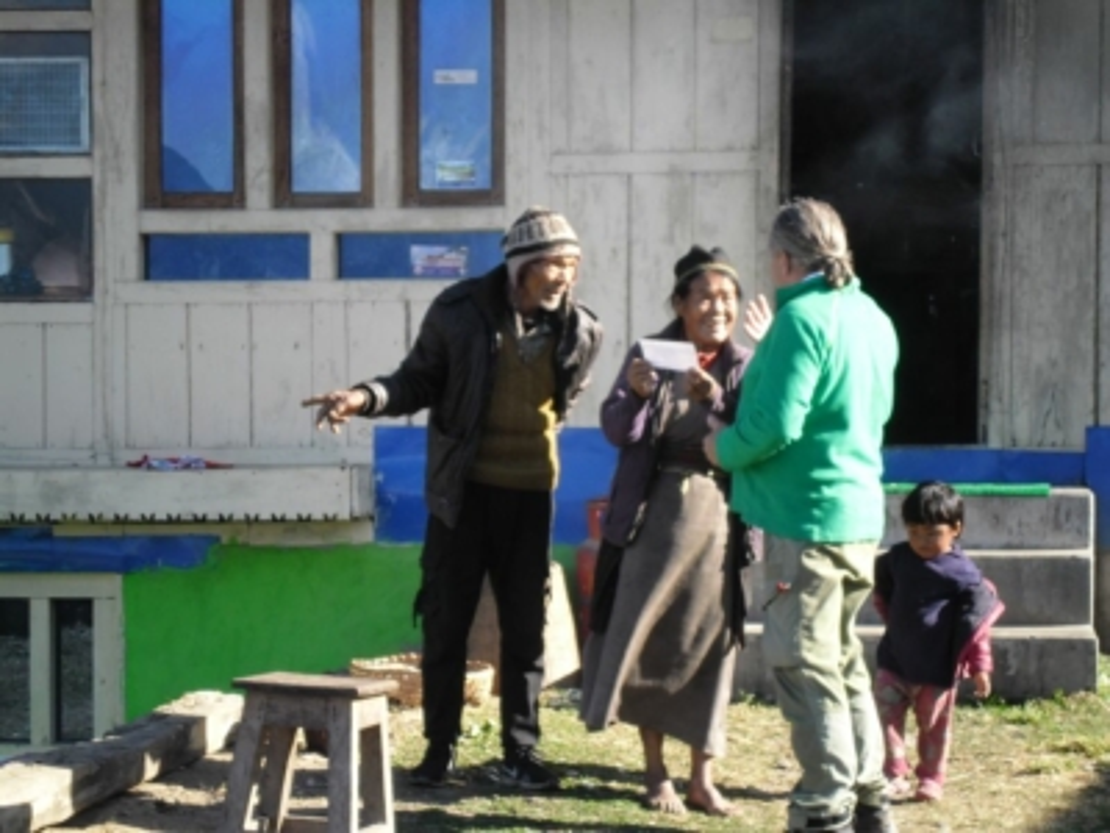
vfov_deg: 13.7
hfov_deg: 18.2
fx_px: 3463
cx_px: 555
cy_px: 416
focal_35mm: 108
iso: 100
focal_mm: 19.2
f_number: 6.5
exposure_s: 1/90
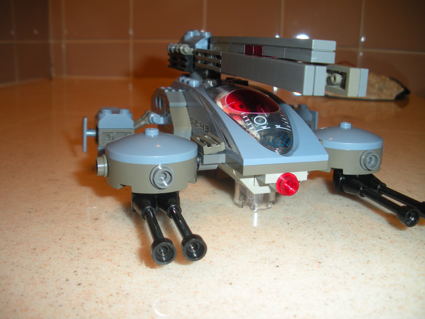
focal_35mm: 36
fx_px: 442
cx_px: 212
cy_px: 160
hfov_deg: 51.4
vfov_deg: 39.7
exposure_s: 1/30
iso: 64
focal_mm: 6.3
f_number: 3.5
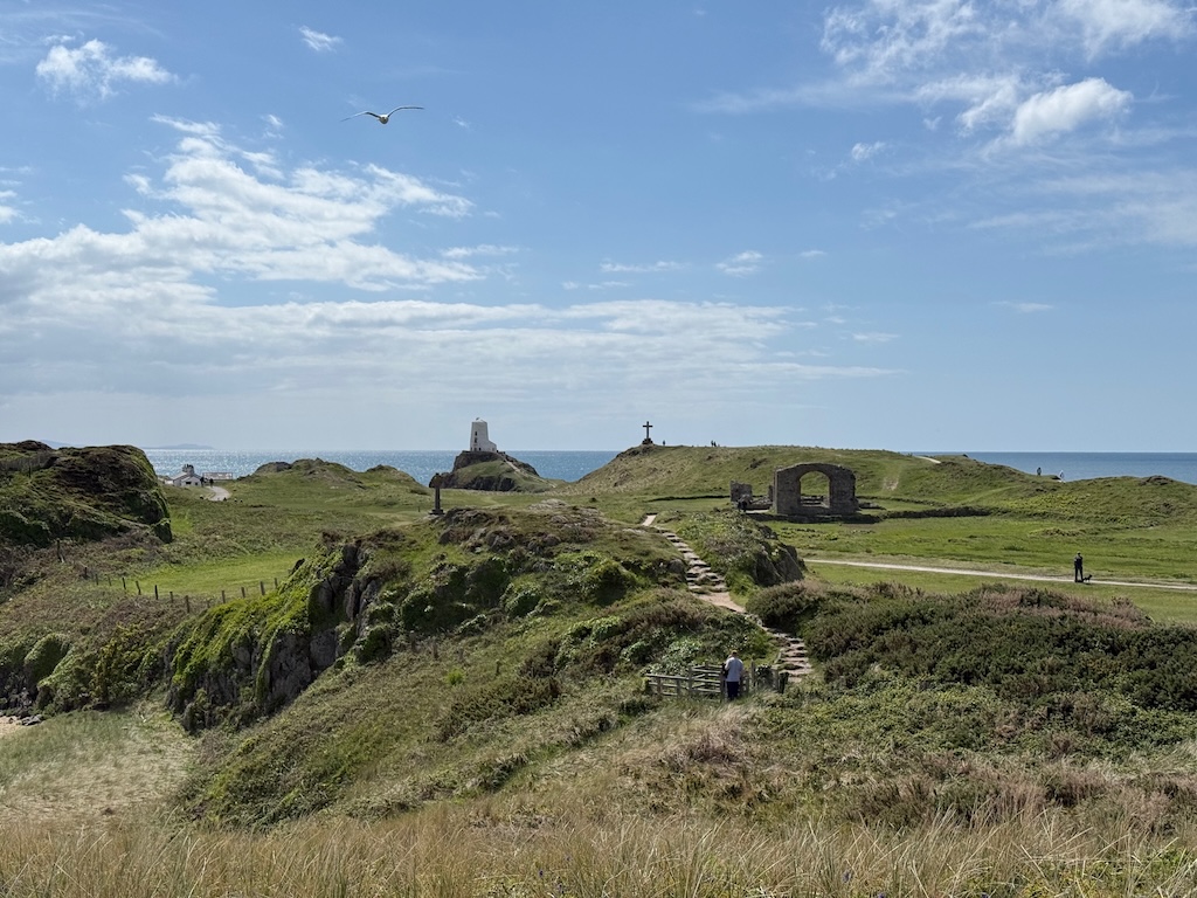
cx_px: 598
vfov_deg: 30.3
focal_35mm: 48
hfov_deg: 39.7
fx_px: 1660
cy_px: 449
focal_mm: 6.76
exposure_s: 1/11364
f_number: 1.78
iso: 64
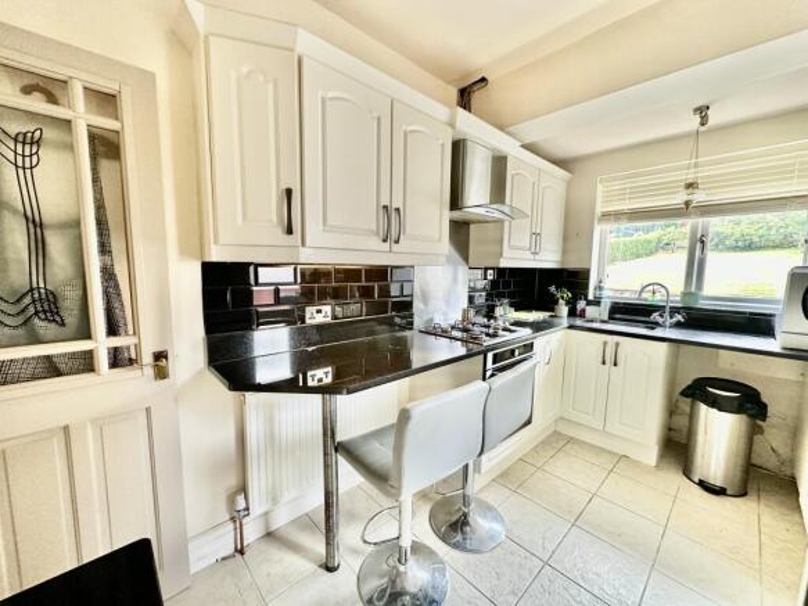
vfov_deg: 85.7
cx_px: 404
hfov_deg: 102.1
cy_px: 303
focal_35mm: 14
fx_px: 327
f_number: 2.2
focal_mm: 2.22
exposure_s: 1/100
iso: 200
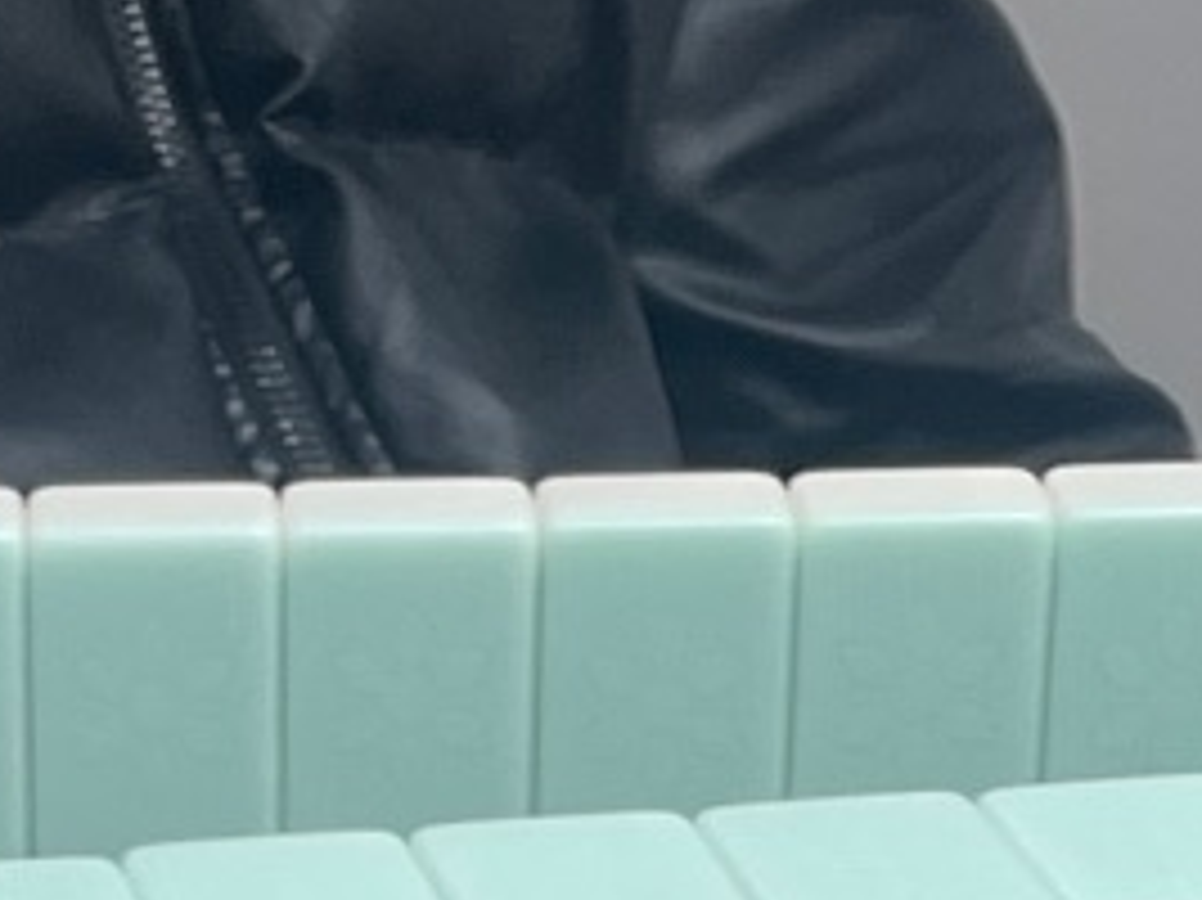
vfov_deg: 6.9
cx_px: 41
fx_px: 6768
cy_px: 2709
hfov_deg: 10.1
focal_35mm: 195
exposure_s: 1/100
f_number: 1.6
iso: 64
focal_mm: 4.2
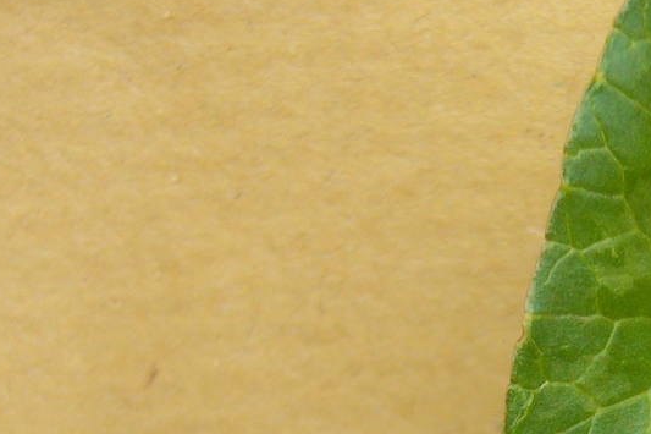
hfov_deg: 15.0
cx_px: 634
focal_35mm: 135
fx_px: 2440
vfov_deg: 10.0
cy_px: 551
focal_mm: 7.5
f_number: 2.8
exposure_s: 1/250
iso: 80
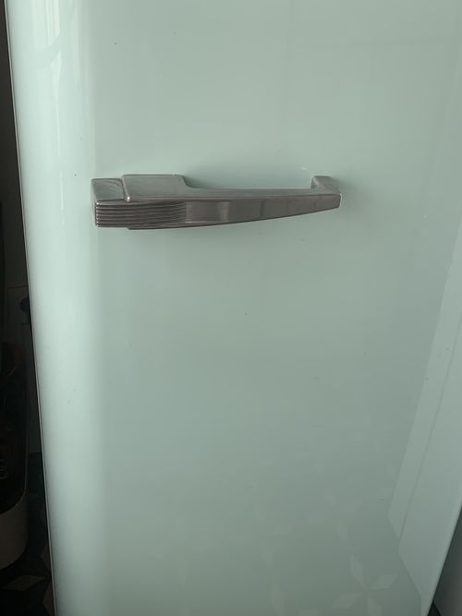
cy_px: 196
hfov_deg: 36.5
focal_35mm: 39
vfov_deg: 47.0
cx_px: 302
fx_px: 694
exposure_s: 1/122
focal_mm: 4.25
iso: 32
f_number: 1.8
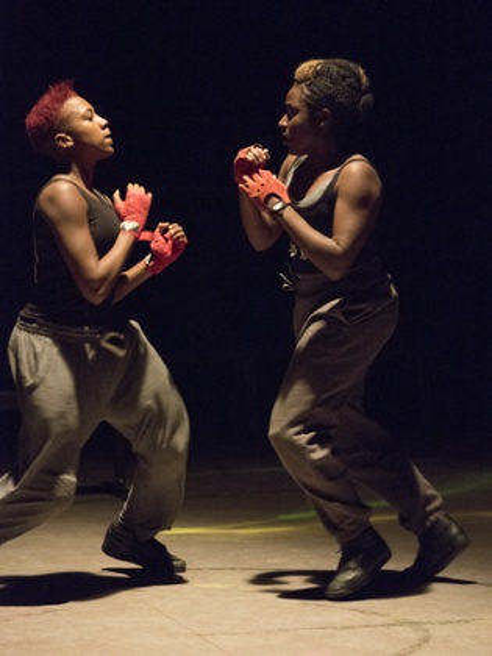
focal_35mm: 128
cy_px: 328
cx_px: 246
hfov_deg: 11.6
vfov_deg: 15.4
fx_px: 2426
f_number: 2.8
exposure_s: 1/200
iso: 1600
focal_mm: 64
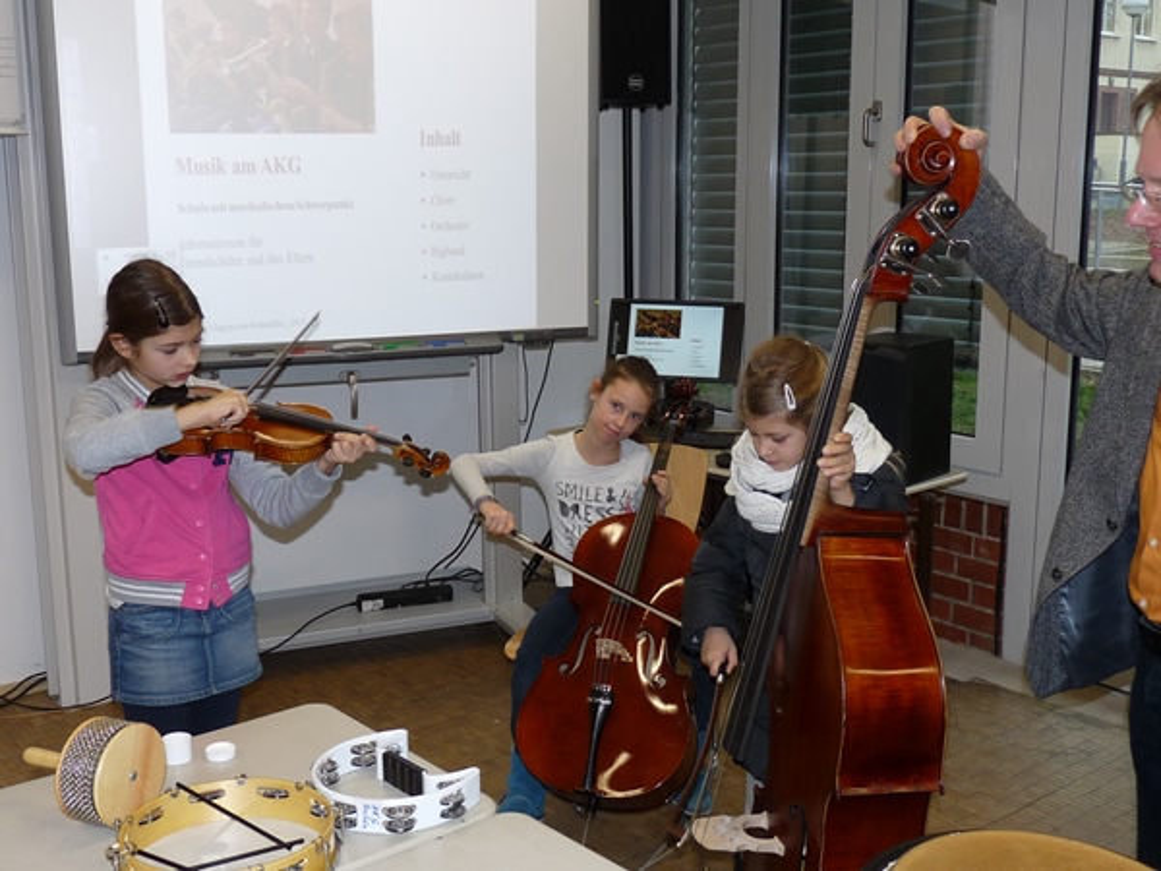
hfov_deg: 46.8
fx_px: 1342
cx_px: 580
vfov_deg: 36.0
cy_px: 436
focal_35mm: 40
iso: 100
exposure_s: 1/30
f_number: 2.8
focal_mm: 4.9
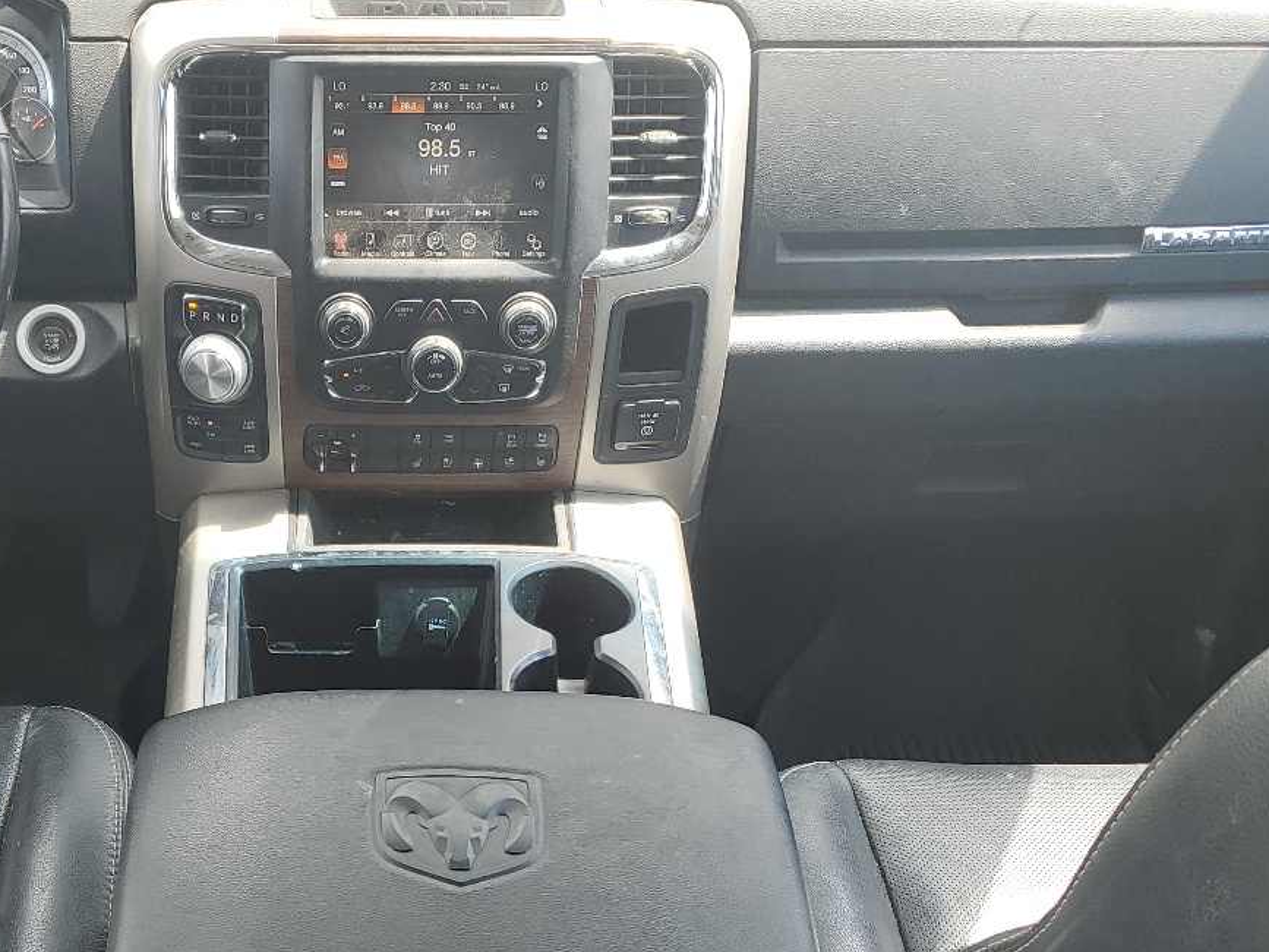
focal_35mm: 48
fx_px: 1759
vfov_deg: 29.6
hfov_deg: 38.6
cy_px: 757
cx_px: 315
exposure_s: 1/238
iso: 50
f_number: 1.5
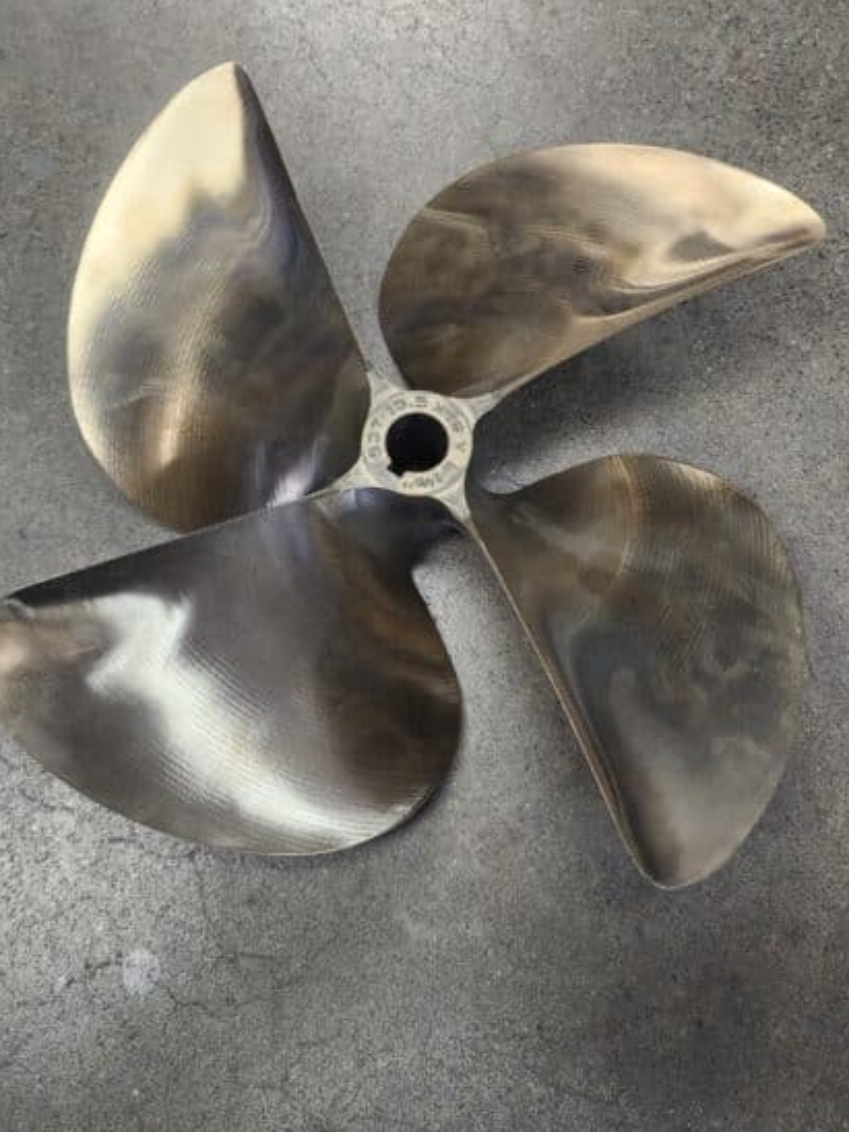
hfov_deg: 49.7
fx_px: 916
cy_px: 484
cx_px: 411
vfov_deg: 63.2
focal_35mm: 28
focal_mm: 6.4
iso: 320
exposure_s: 1/120
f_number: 1.8
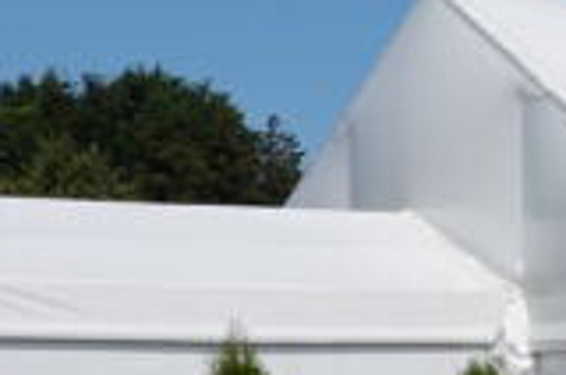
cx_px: 1549
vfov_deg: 7.3
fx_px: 2918
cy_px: 412
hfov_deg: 9.3
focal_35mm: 186
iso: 125
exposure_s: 1/1000
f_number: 5.6
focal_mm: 10.83
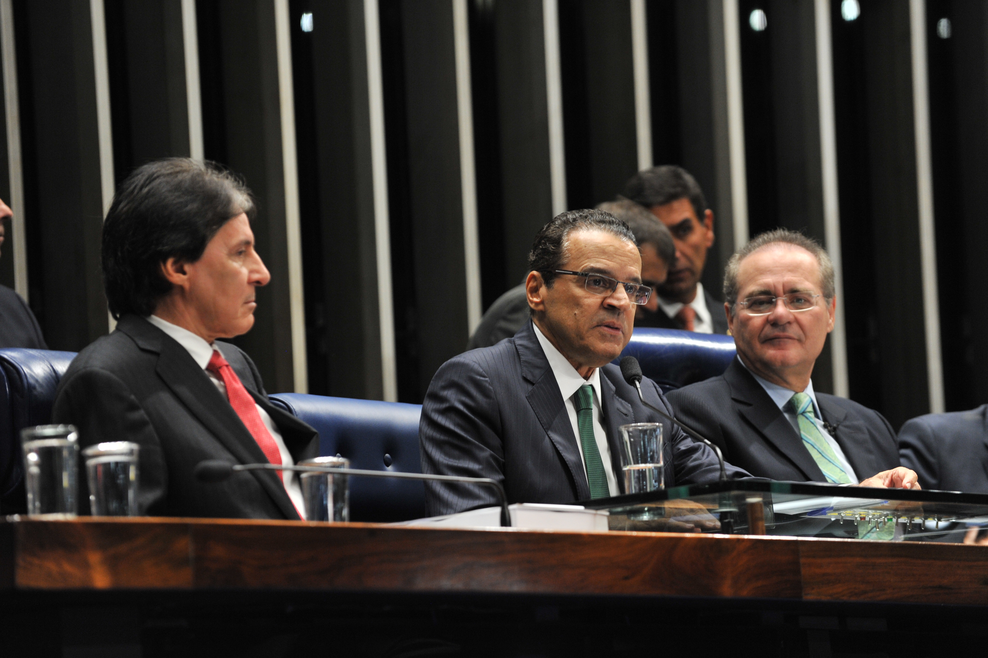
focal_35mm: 200
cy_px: 329
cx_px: 494
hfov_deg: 10.3
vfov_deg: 6.9
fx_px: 5485
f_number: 5
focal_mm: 200
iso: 1250
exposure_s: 1/80
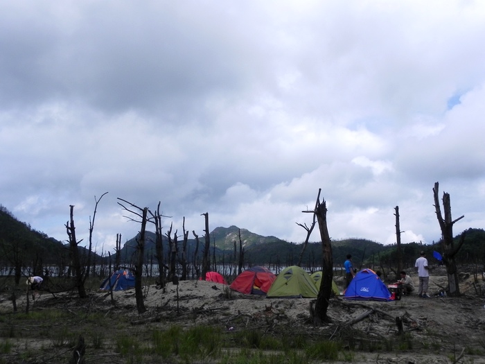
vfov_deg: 38.7
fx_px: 518
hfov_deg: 50.1
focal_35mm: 37
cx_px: 242
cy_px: 182
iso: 160
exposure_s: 1/523
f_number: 8
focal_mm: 6.6
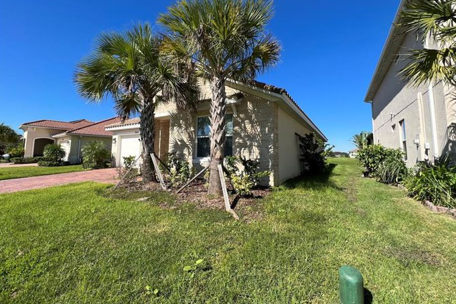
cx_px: 231
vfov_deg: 81.0
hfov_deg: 104.2
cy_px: 137
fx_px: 177
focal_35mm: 14
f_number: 1.8
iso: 32
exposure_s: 1/1292
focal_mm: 1.57
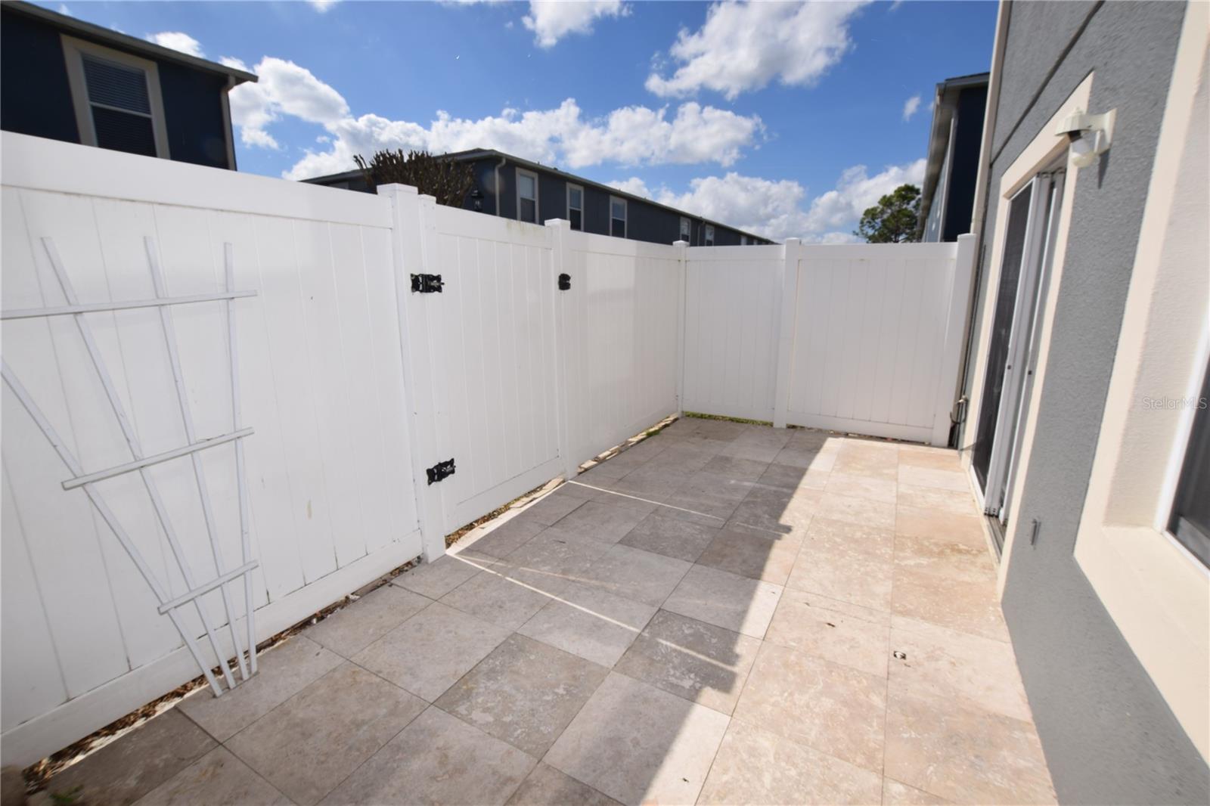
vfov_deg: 77.3
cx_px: 605
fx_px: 504
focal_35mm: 15
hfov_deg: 100.4
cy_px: 403
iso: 100
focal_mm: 10
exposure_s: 1/200
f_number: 13
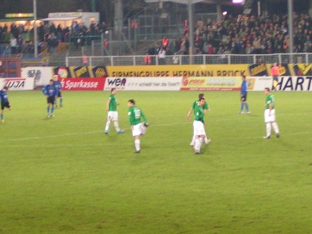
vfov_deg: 7.9
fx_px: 1694
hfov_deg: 10.5
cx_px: 157
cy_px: 84
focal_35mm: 188
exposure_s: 1/25
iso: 200
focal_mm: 14.5
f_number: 3.5
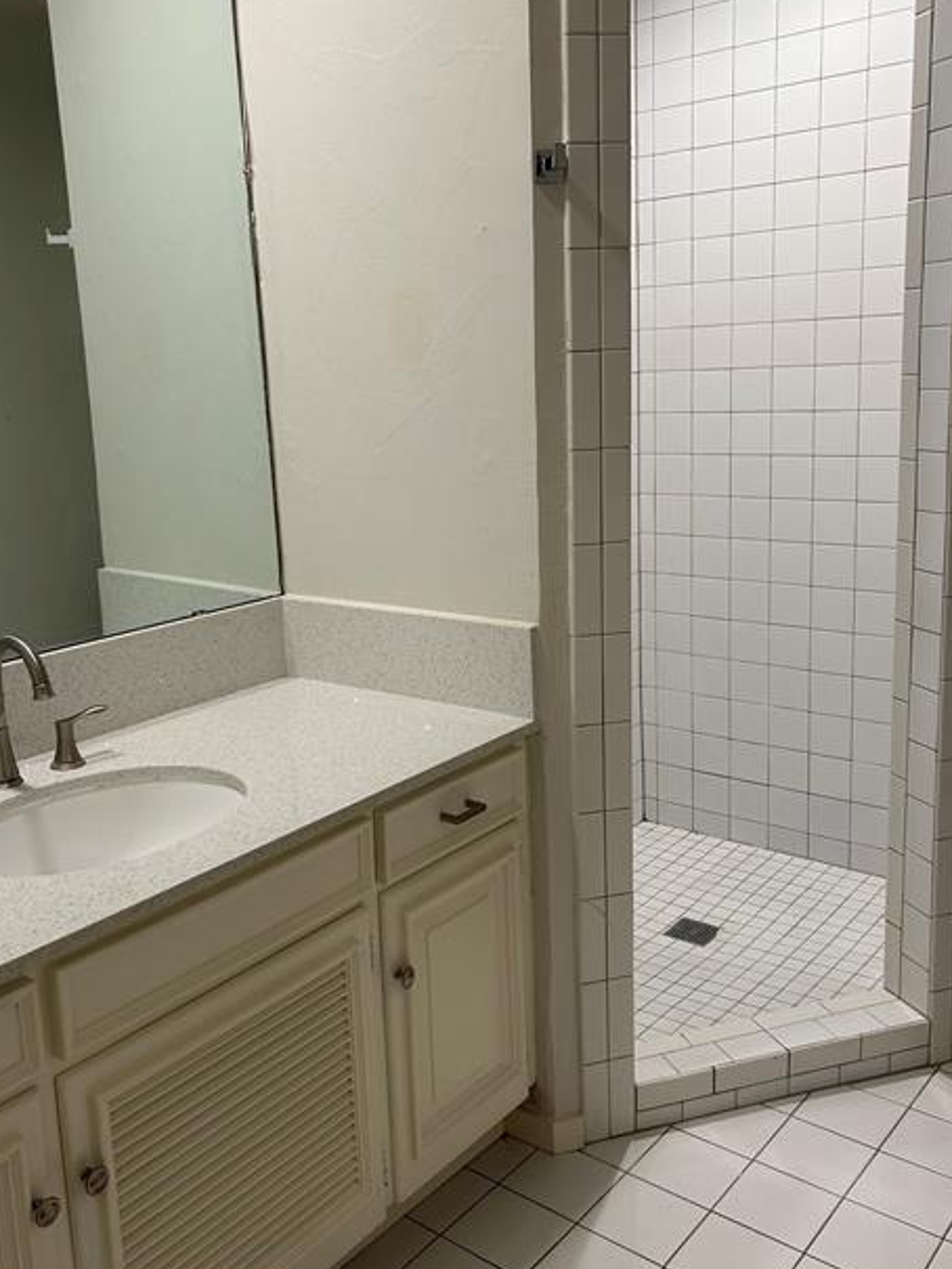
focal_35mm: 33
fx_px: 1210
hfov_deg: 42.9
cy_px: 573
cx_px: 421
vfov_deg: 55.2
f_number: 1.5
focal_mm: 5.7
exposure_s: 1/120
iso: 100
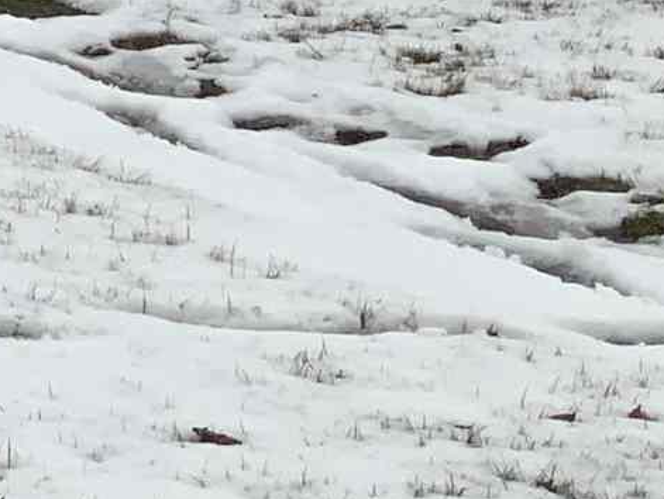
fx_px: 3628
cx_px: -1121
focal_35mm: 189
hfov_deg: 9.0
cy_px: -544
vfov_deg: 7.5
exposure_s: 1/2427
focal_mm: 3
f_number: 1.8
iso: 16
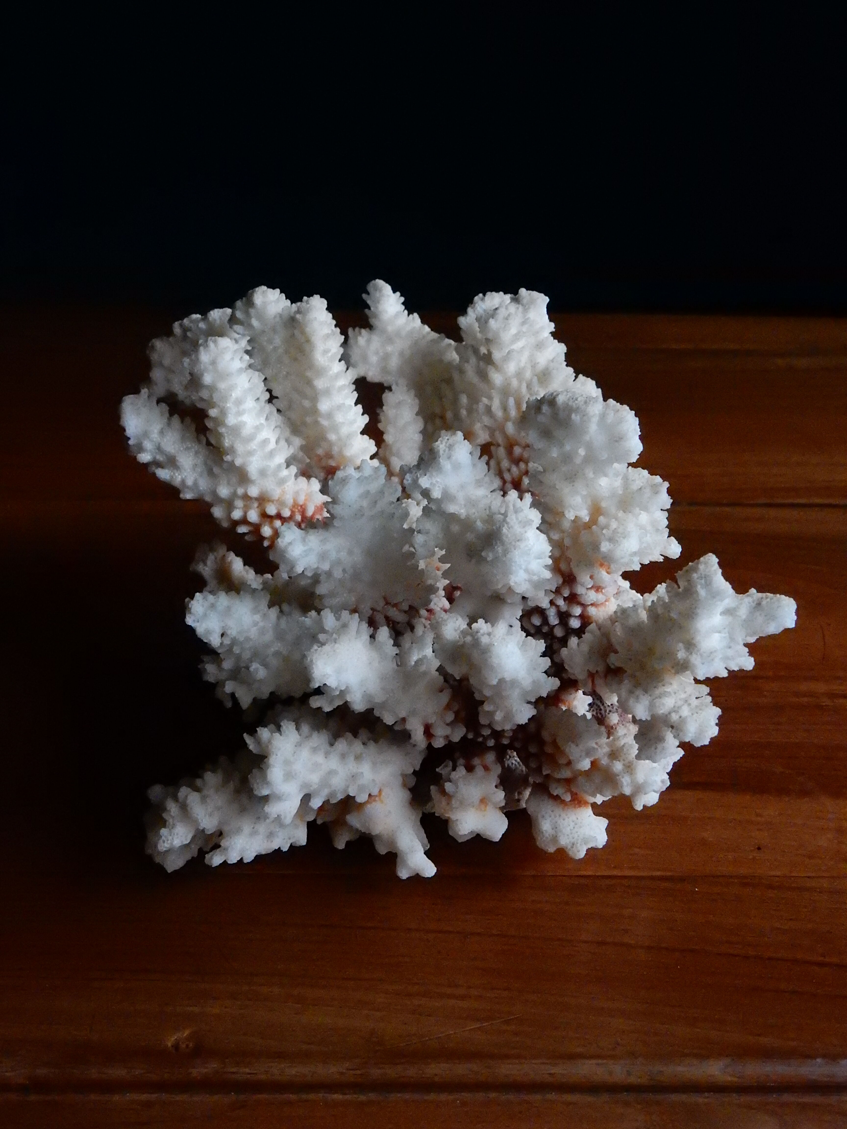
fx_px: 1403
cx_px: 424
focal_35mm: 43
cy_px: 564
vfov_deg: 43.9
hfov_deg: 33.6
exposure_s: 1/60
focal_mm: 7.6
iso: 1600
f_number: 4.2
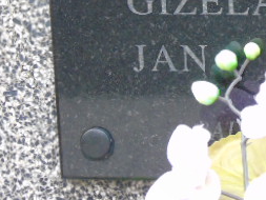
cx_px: 315
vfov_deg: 3.2
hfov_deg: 4.2
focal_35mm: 470
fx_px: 3613
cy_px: -26
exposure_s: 1/80
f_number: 5
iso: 500
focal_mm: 33
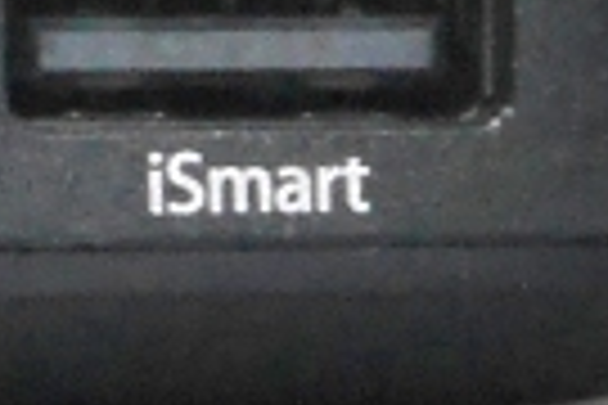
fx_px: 6451
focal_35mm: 382
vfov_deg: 3.6
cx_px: -721
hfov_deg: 5.3
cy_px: 18
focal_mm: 31
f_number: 5.5
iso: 1250
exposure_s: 1/60
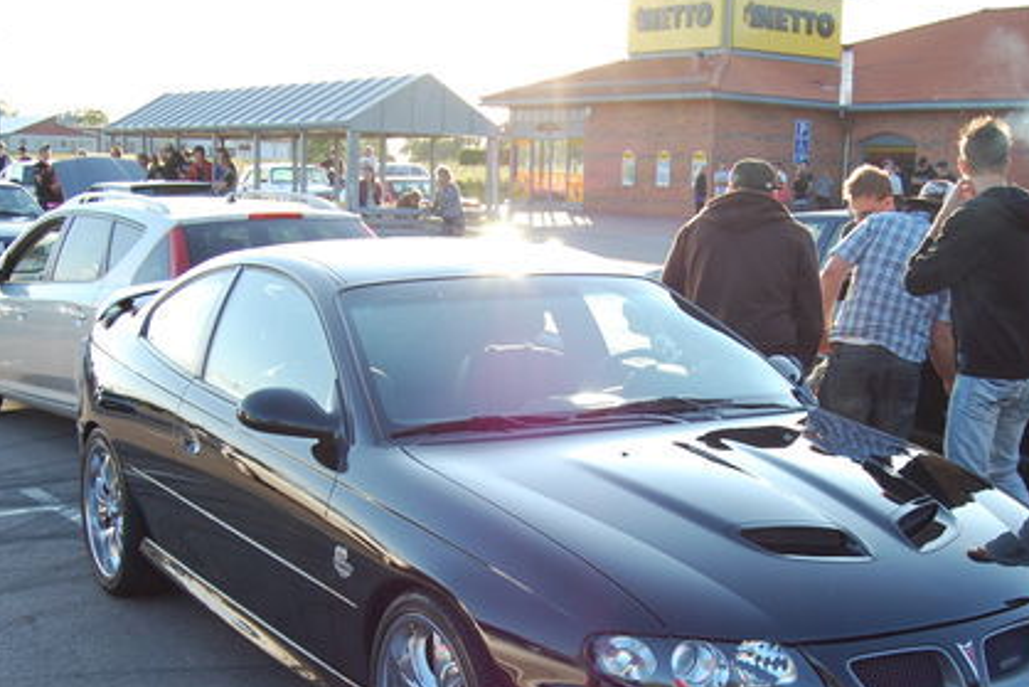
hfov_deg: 37.6
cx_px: 583
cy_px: 510
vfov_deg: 25.4
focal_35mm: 53
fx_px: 1509
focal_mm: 23
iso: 200
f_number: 5.6
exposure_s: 1/125
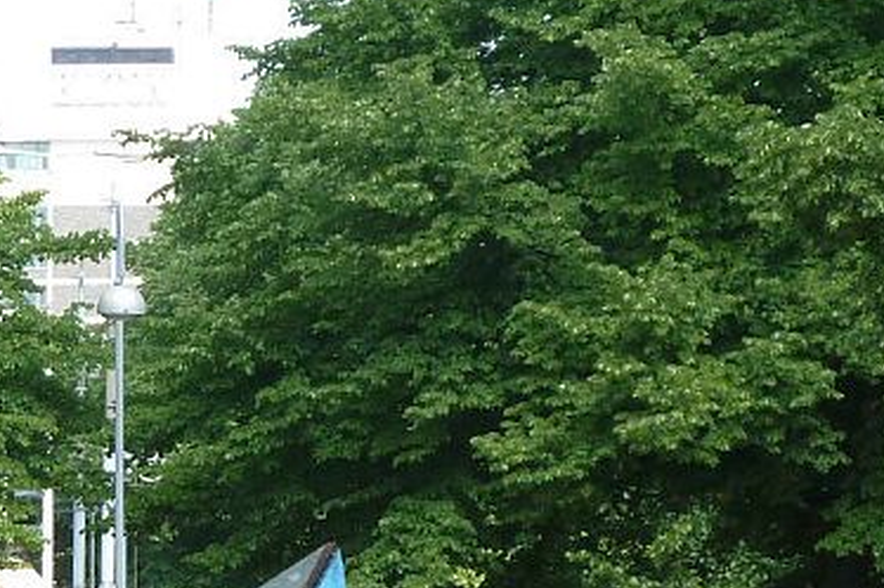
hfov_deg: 5.3
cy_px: 834
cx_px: 61
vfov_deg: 3.5
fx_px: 9572
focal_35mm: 390
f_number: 4.5
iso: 80
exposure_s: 1/125
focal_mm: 22.5
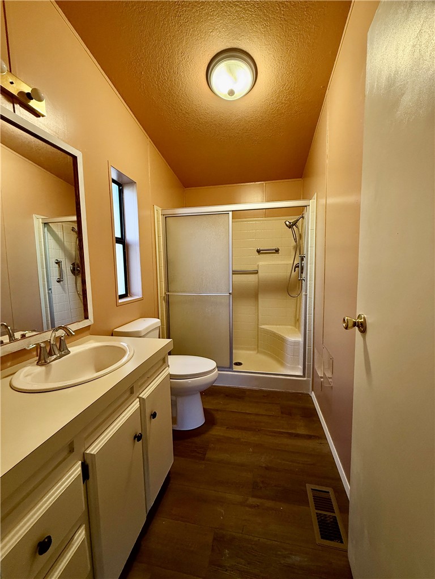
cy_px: 290
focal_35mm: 14
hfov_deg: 85.7
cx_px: 218
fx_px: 235
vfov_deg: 102.1
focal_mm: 2.22
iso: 200
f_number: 2.2
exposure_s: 1/120
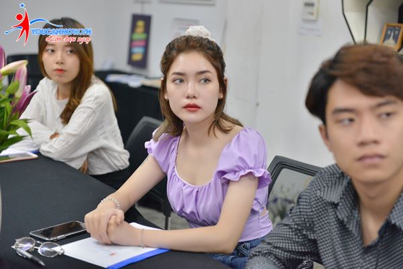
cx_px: 202
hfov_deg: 28.8
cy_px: 134
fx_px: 784
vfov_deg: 19.5
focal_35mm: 70
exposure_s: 1/500
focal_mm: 70
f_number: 2.8
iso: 2500
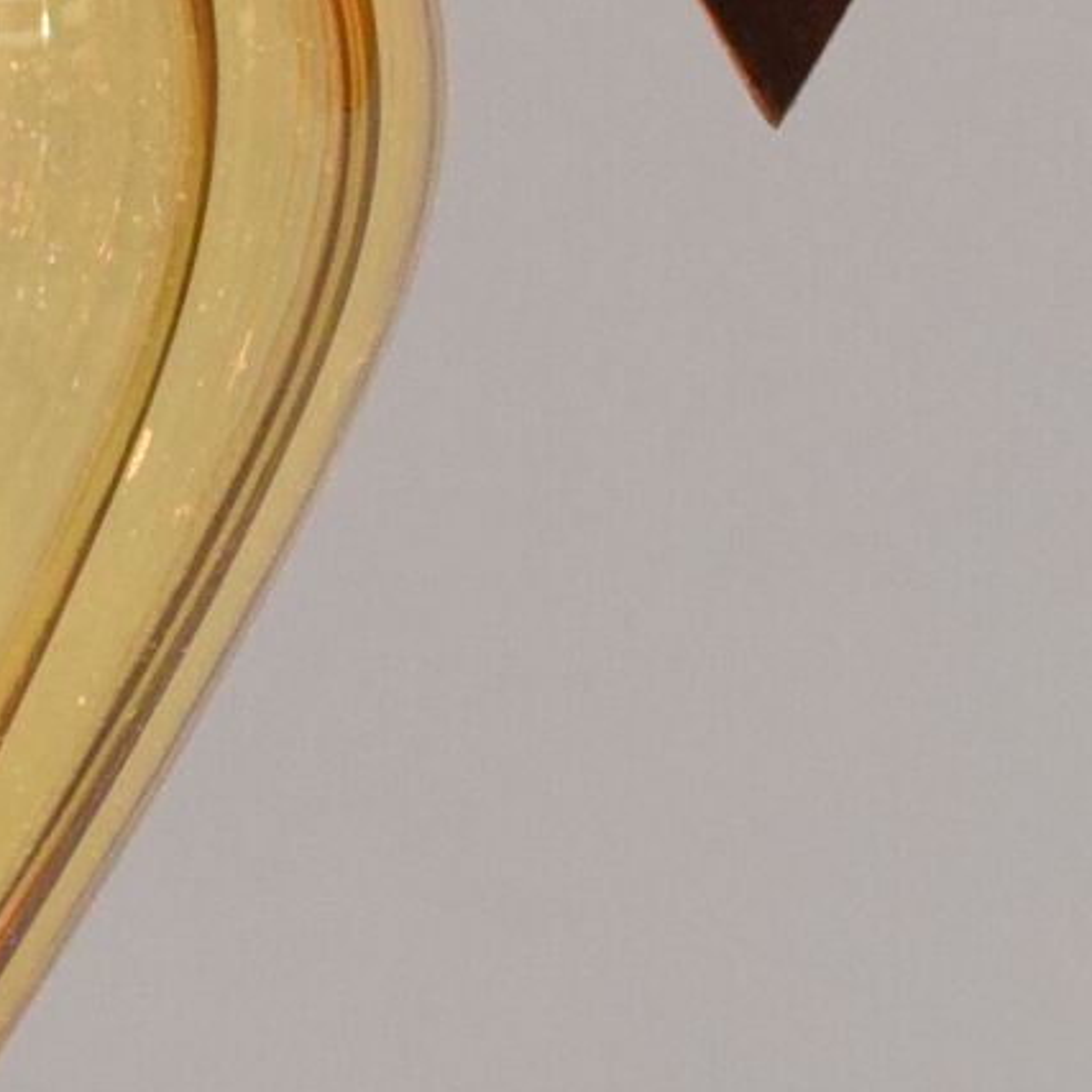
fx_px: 9885
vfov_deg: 6.3
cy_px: 386
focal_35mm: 277
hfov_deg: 6.2
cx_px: -1013
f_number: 8
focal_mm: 31
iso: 1600
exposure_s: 1/250
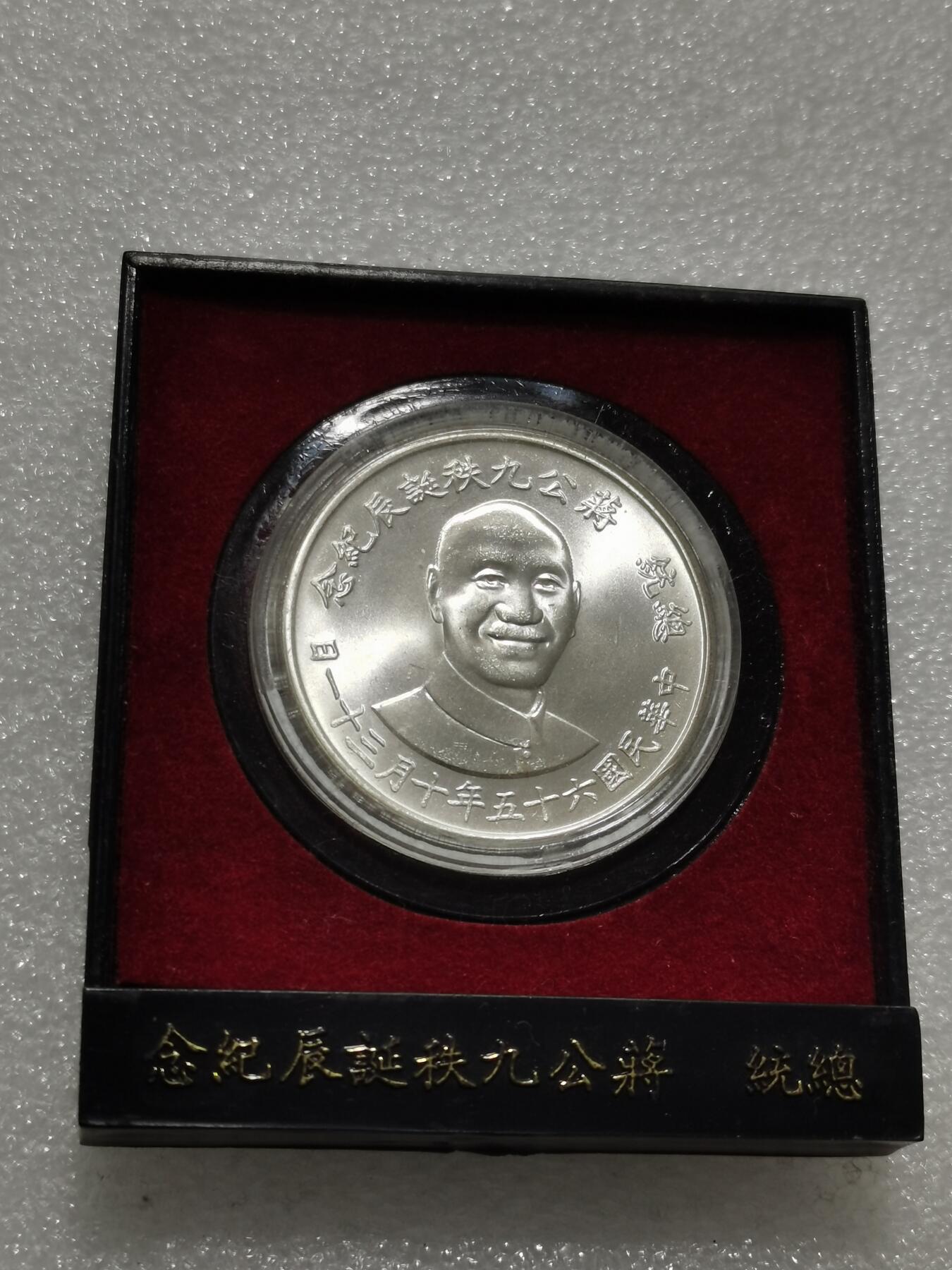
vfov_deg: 31.2
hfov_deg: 23.7
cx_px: 476
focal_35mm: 62
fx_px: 2273
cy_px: 635
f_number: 1.8
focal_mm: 5.58
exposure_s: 1/141
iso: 50
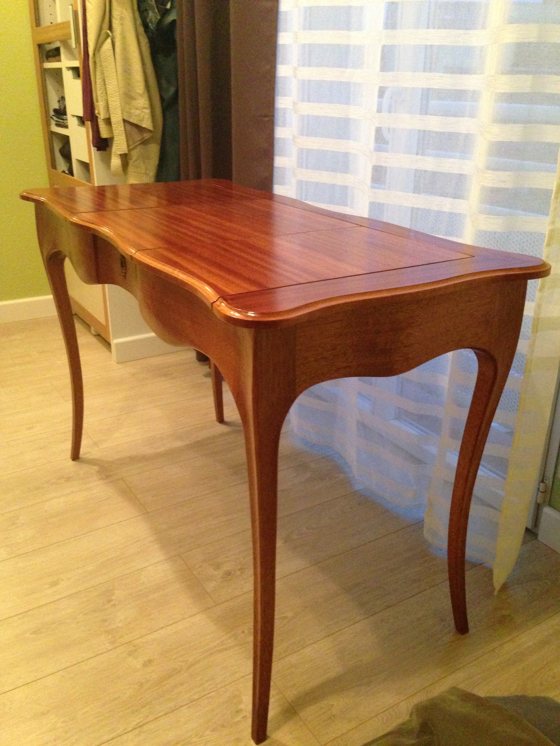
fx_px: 712
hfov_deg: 42.9
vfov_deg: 55.4
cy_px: 373
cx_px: 280
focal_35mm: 33
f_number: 2.4
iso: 500
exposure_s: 1/17
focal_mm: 4.12
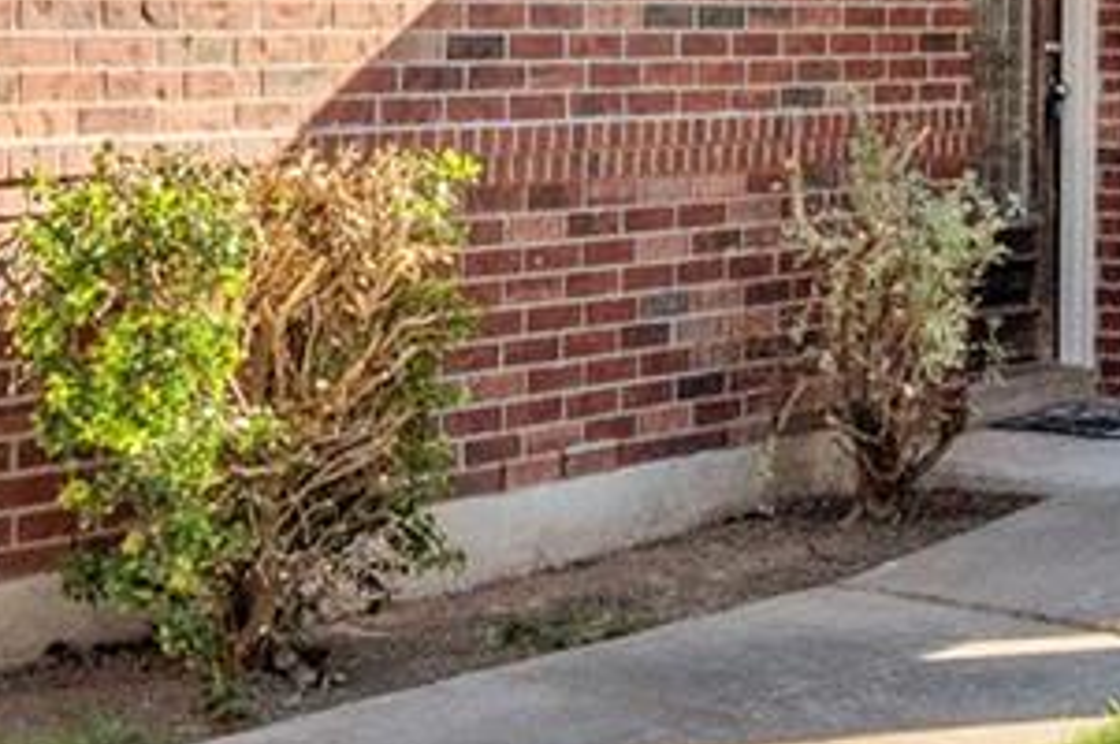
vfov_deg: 12.4
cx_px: 510
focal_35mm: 109
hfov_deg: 18.8
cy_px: -20
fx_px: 3387
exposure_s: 1/200
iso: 250
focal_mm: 16
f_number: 8
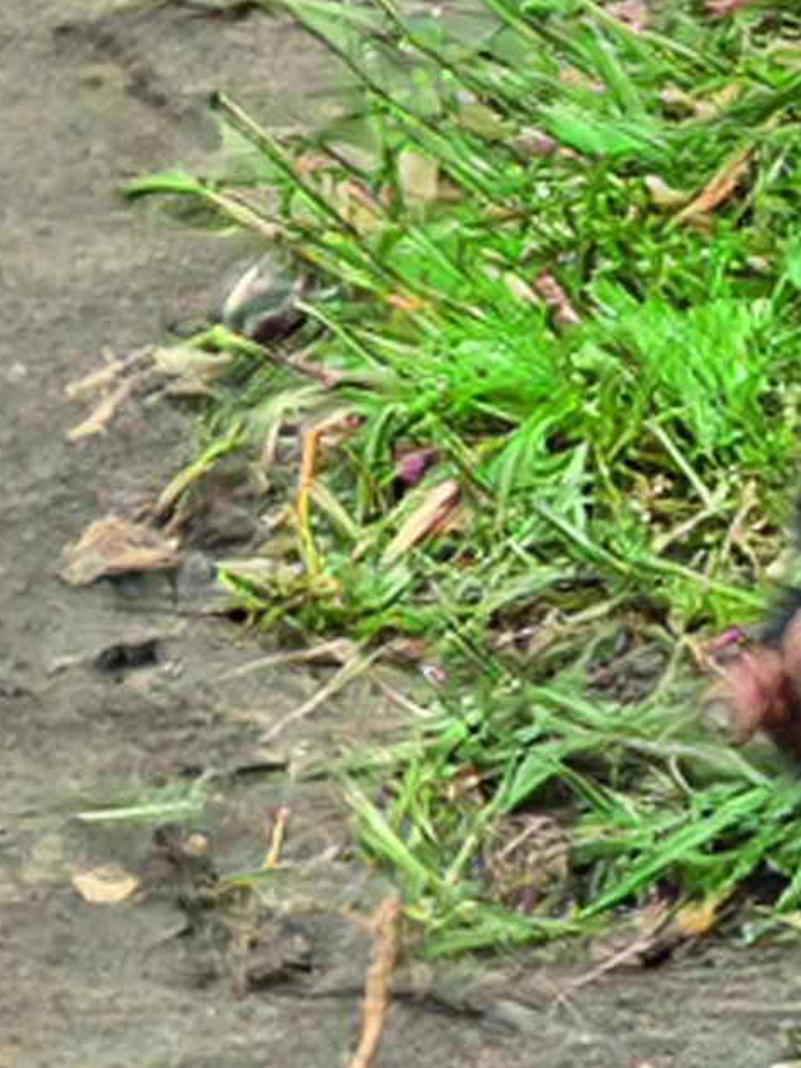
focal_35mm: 2430
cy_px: -1473
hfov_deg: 0.6
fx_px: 74972
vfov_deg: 0.8
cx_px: 3063
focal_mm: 190
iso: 500
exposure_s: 1/320
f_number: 4
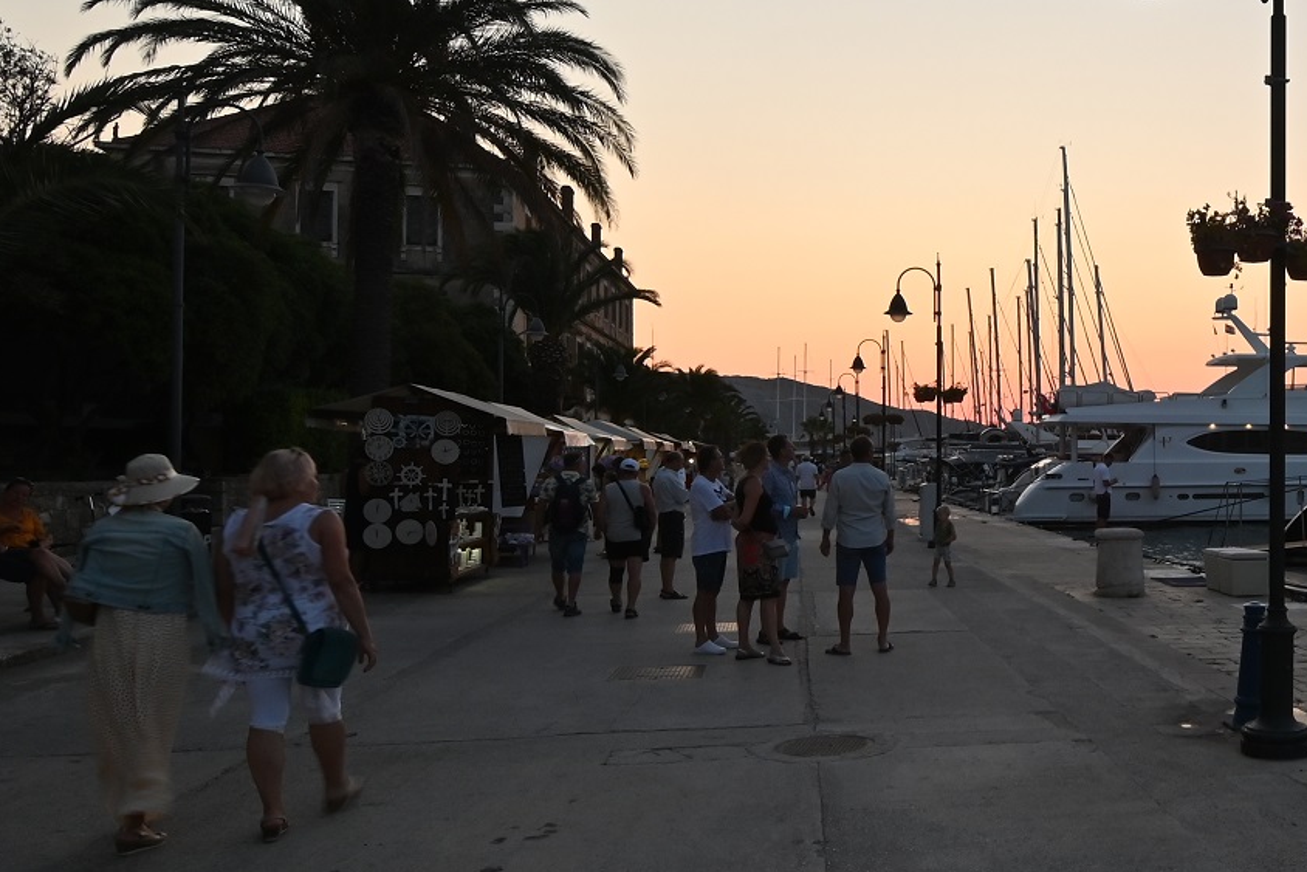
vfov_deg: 41.1
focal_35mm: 32
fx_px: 1162
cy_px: 449
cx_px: 1151
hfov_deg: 52.4
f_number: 16
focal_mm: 12
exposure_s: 1/20
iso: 250
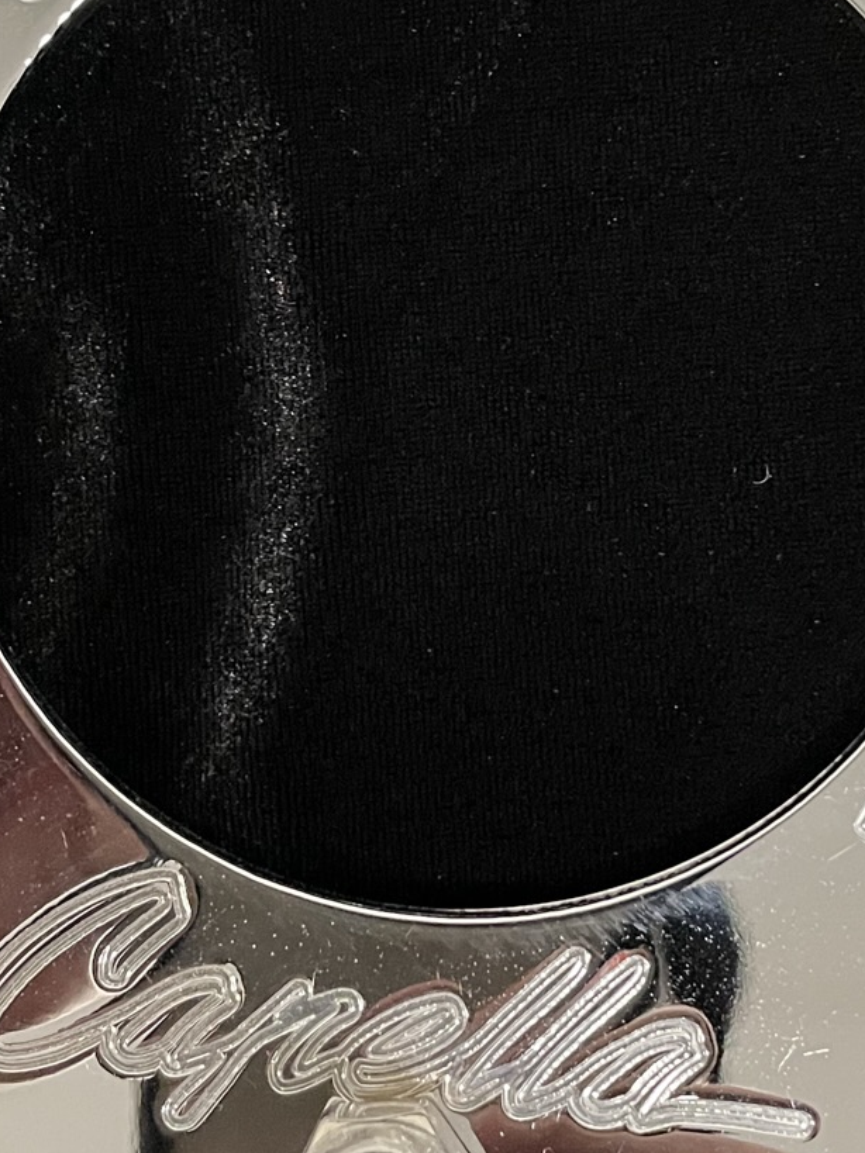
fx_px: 2166
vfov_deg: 29.6
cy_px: 387
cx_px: 521
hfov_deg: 22.5
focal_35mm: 65
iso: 500
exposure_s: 1/50
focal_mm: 4.2
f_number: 1.6
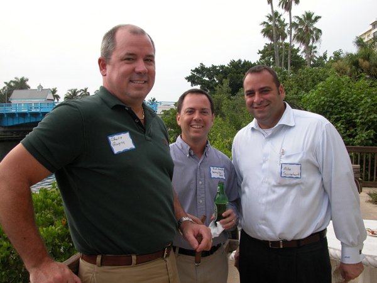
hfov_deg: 52.6
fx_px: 381
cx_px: 188
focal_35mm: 35
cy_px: 142
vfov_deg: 40.7
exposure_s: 1/124
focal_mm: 8.9
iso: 100
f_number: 4.5
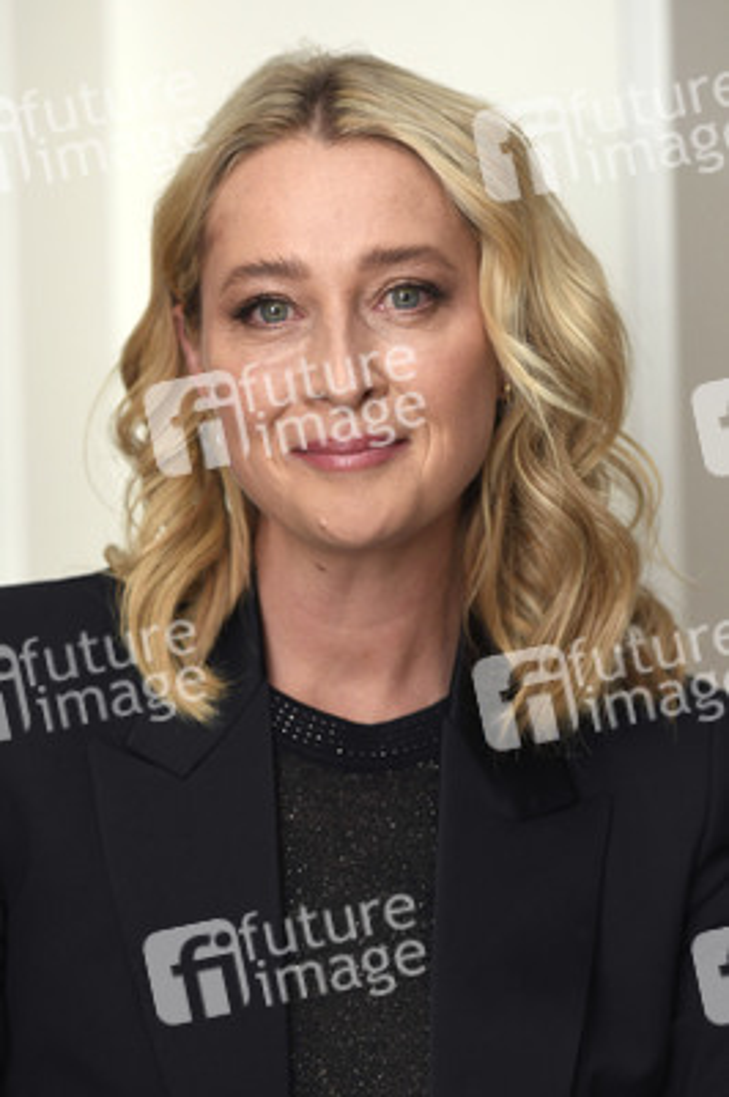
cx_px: 364
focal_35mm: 145
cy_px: 548
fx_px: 4412
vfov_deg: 14.2
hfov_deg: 9.4
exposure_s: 1/160
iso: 800
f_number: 3.5
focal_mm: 145
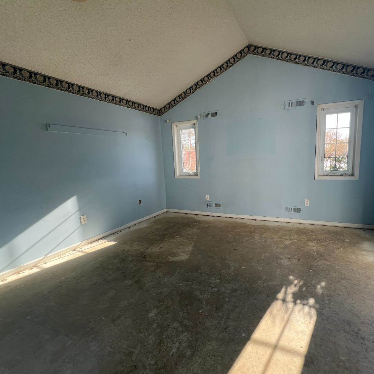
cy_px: 190
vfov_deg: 87.4
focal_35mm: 16
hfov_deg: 86.8
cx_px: 215
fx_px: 196
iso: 40
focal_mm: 1.57
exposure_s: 1/99
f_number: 1.8
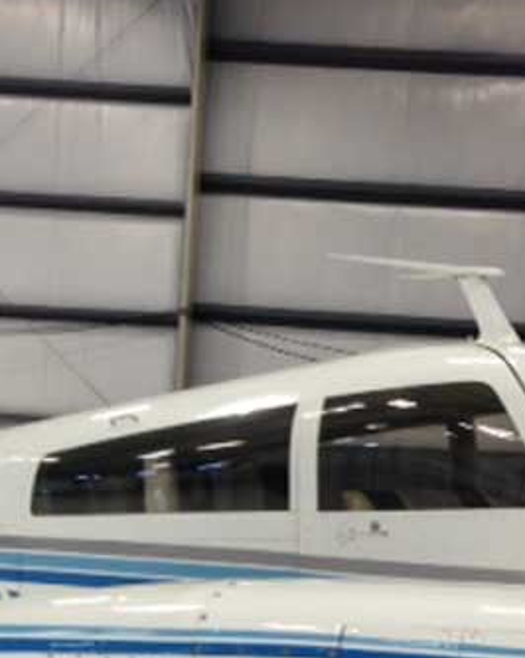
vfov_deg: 20.3
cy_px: 625
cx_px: 306
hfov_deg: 16.7
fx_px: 1789
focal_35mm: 92
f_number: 2.4
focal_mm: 4.13
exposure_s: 1/43
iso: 50
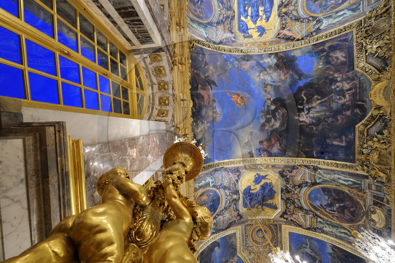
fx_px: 153
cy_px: 132
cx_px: 198
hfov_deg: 104.3
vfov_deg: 81.1
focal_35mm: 14
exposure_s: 20
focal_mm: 14
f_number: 10
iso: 200
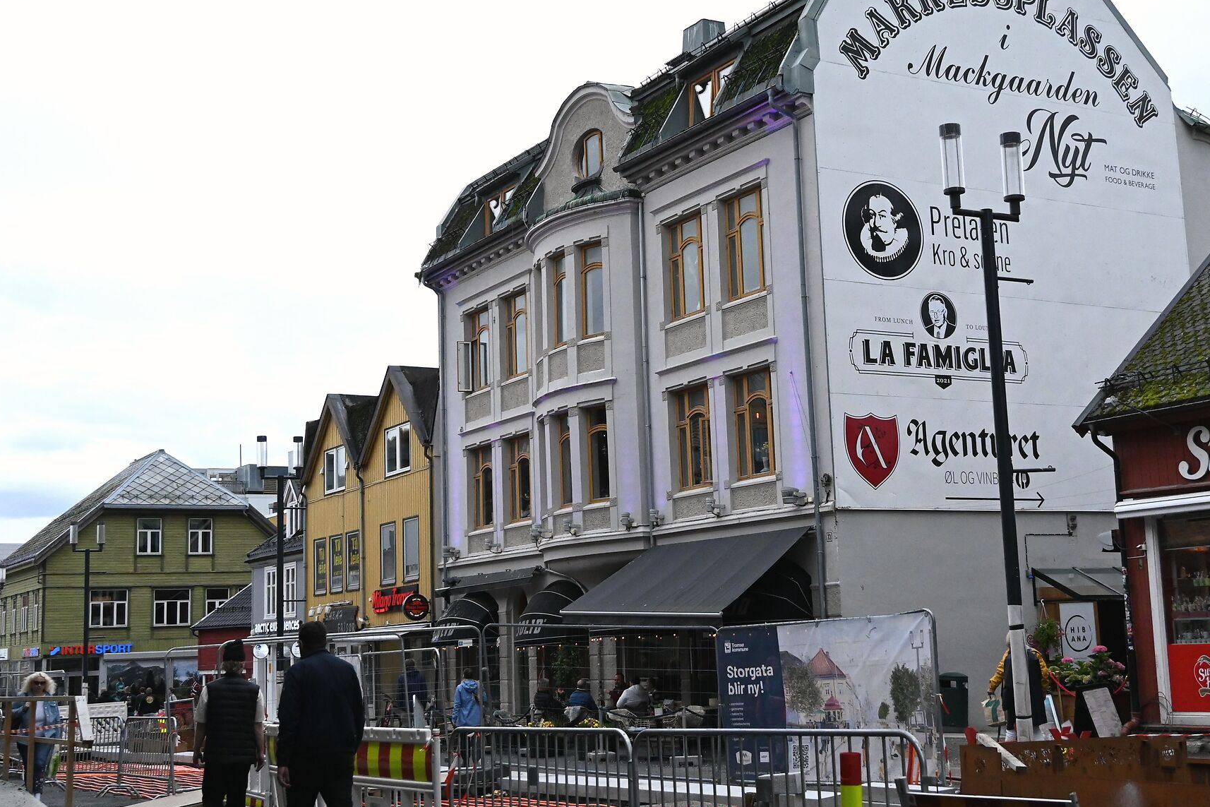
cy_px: 329
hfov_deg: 40.0
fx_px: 1659
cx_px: 662
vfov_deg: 27.3
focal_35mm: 49
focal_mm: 23.5
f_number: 4
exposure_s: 1/4000
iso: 2500
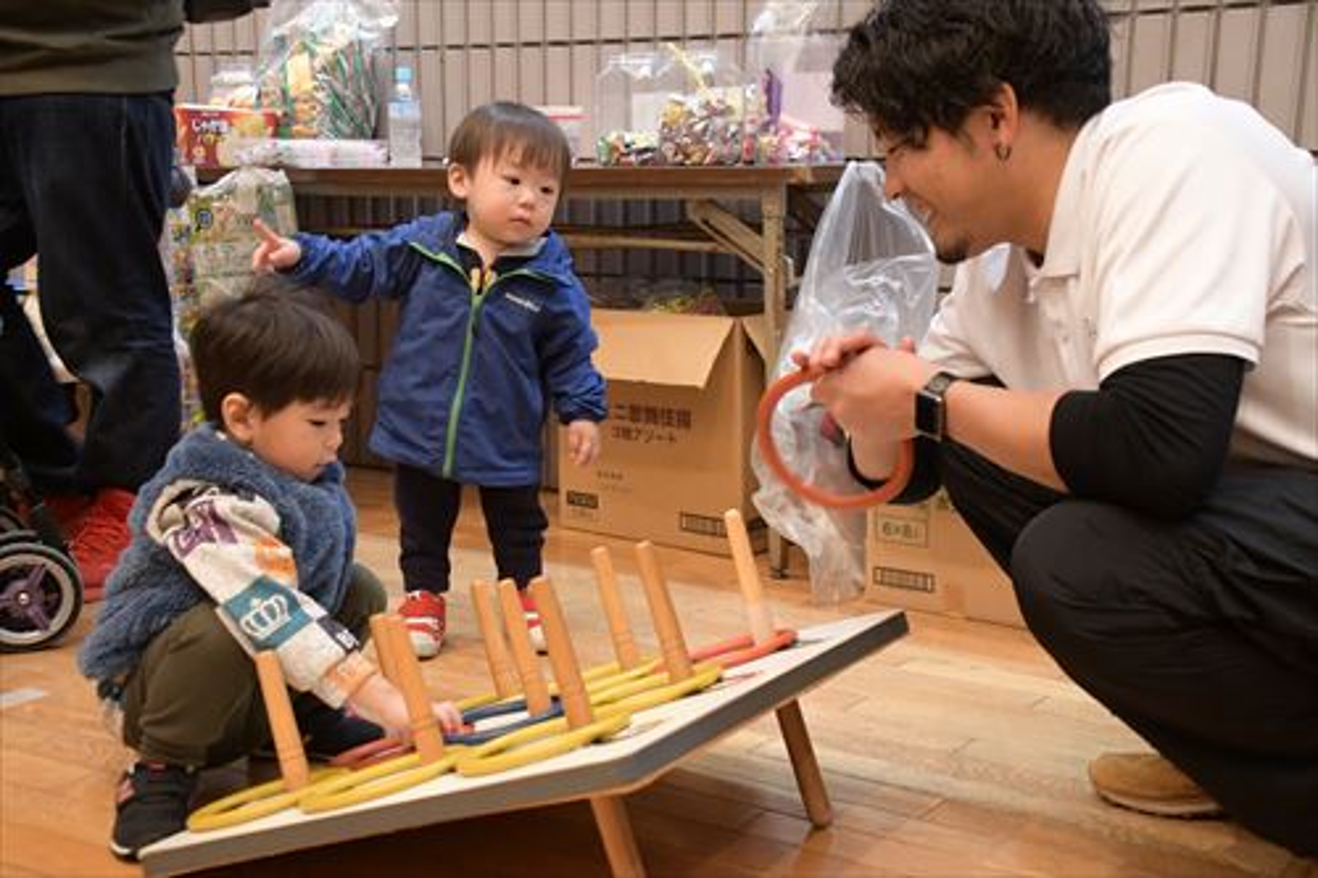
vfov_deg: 28.1
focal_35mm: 48
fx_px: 1757
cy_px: 439
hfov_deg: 41.1
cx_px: 659
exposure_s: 1/60
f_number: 4
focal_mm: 32
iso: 4000
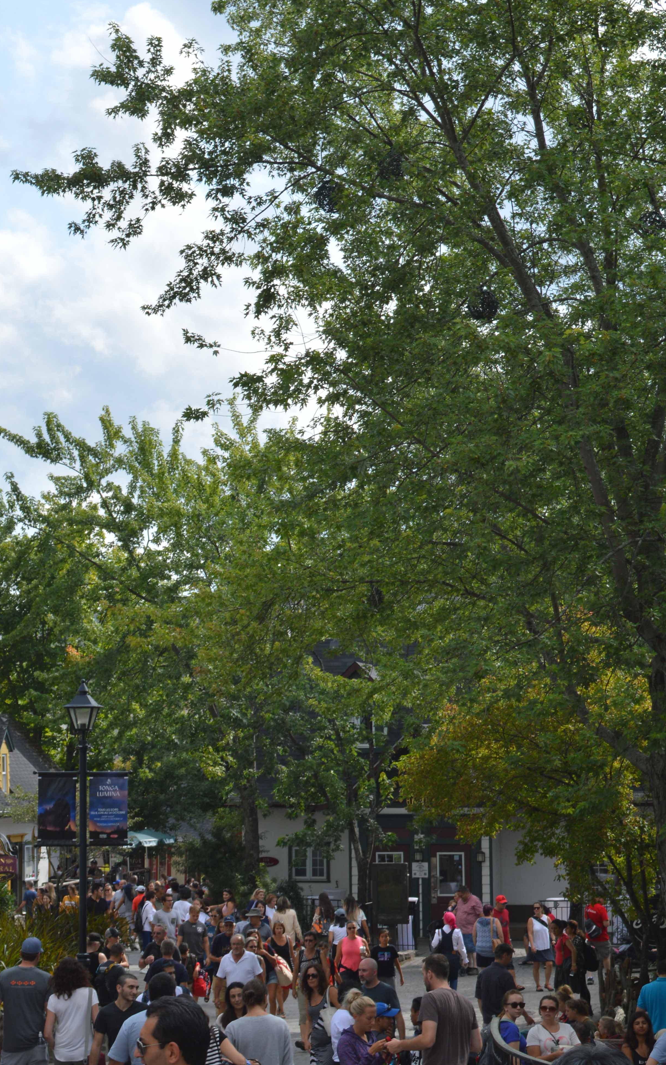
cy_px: 446
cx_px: 275
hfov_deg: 15.8
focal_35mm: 83
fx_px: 2404
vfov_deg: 25.0
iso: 100
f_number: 7.1
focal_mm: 35
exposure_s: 1/200
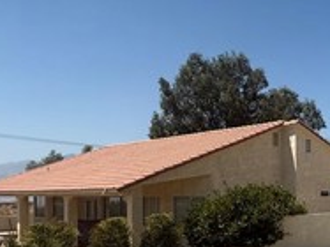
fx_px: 457
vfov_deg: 29.6
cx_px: 374
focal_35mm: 48
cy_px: 196
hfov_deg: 33.8
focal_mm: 2.22
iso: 50
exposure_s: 1/3663
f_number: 2.2
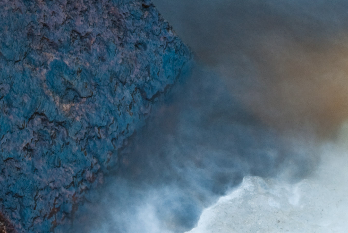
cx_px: 148
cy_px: 38
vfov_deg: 5.8
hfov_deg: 8.7
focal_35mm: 236
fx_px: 2288
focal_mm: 55
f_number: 32
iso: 100
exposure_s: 6
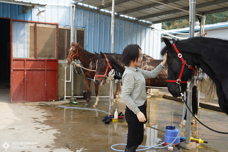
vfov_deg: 32.6
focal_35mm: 41
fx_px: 260
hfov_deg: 47.4
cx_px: 114
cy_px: 76
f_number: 4
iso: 100
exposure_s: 1/250
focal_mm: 41
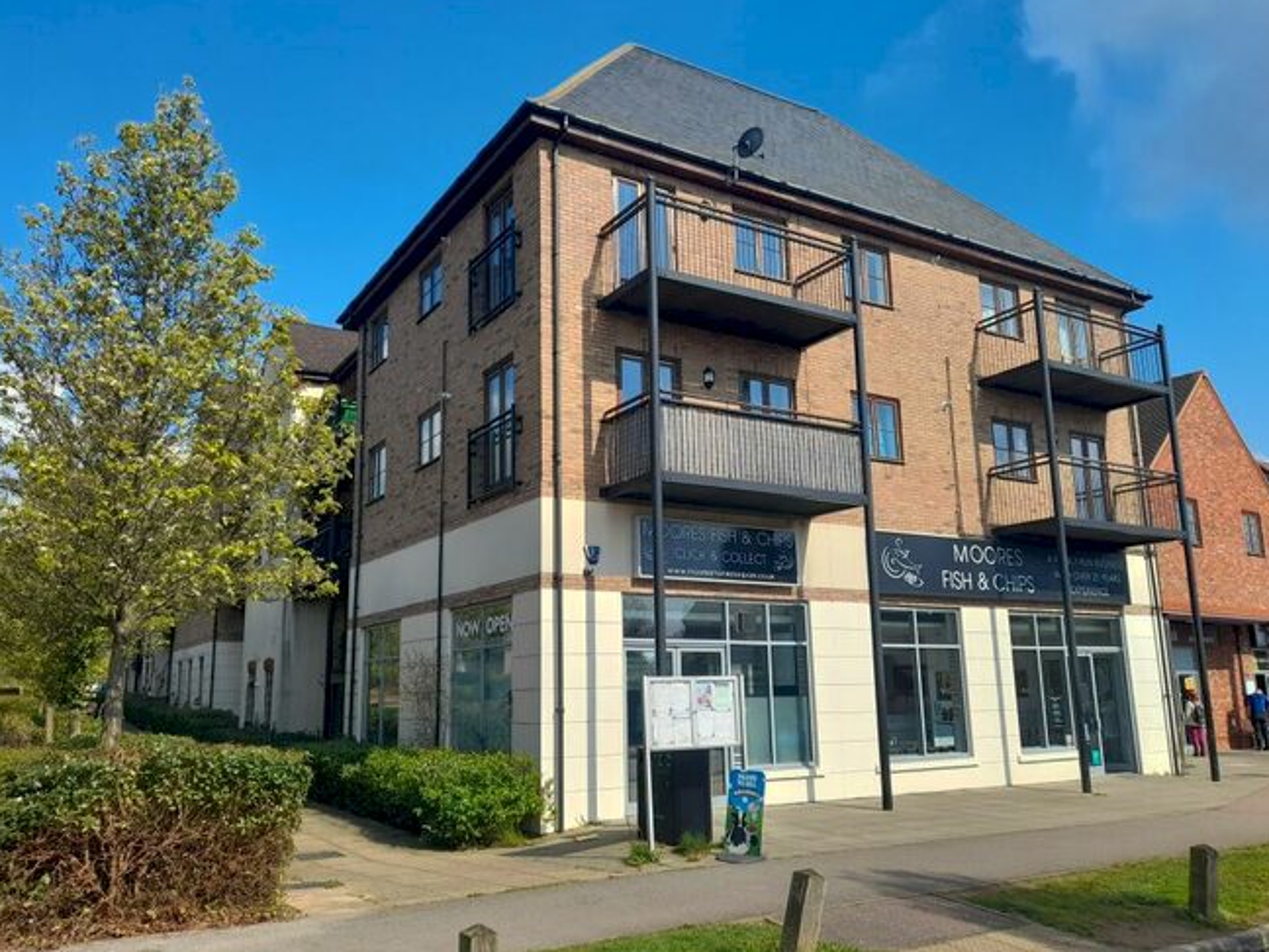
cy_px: 497
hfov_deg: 65.3
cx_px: 617
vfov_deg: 51.3
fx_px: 990
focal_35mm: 27
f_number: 2
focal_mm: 4.6
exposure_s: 1/696
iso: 20
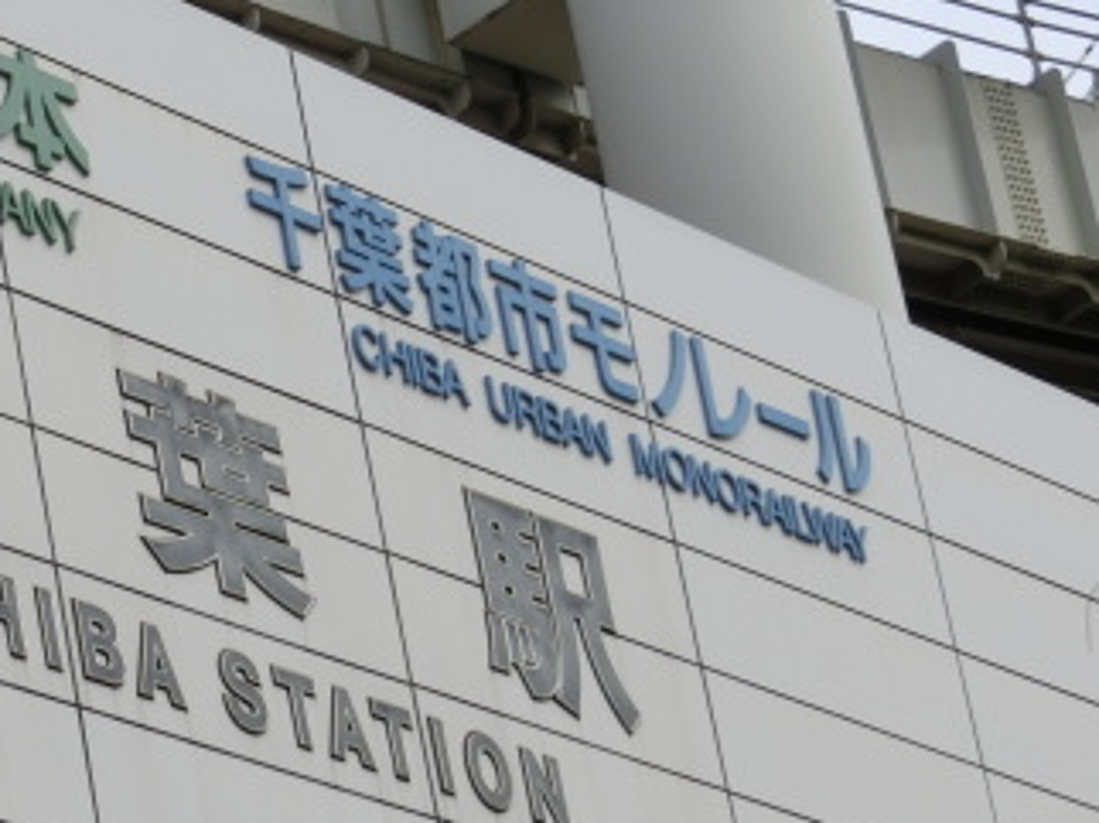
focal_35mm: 213
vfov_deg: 7.0
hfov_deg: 9.2
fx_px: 6757
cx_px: 44
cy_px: 324
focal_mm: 19.1
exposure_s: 1/500
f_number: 5.7
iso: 80
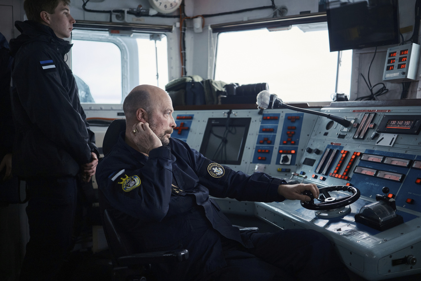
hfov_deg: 54.4
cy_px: 140
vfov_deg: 37.9
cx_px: 210
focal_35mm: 35
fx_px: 409
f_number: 1.4
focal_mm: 23
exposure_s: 1/90
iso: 1250
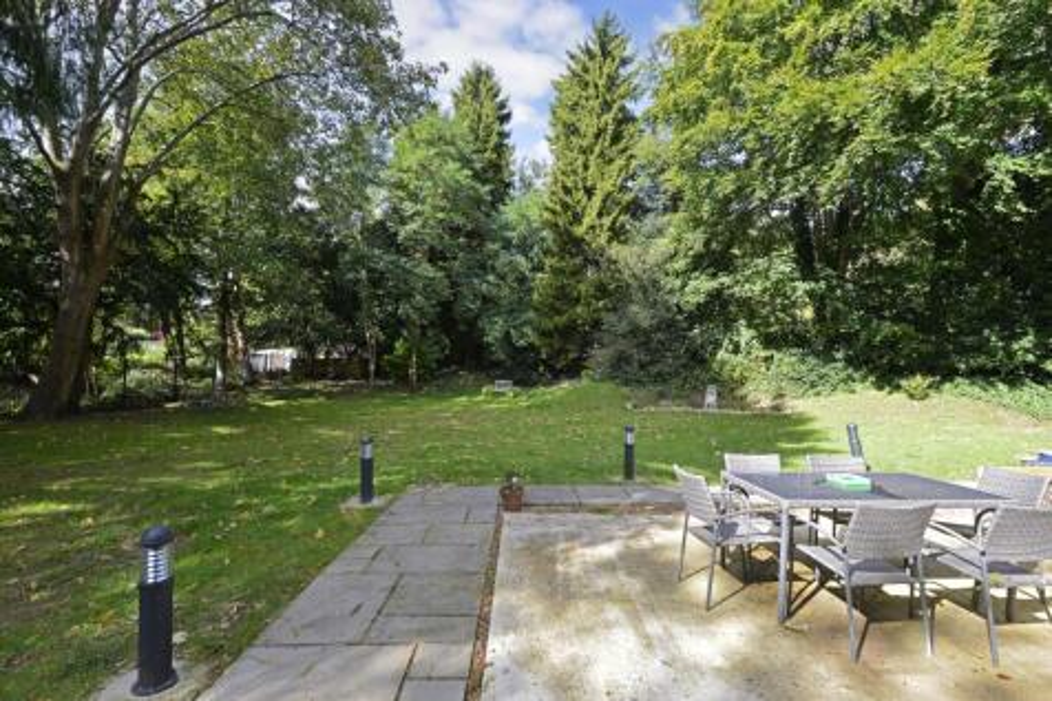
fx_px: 467
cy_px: 350
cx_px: 526
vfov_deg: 73.7
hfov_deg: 96.8
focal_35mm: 16
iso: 400
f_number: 14
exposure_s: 1/40
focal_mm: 16
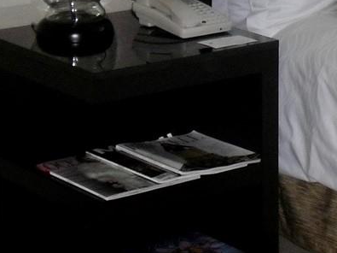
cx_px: 528
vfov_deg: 9.5
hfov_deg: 12.1
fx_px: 1499
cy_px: -45
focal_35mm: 154
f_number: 2.8
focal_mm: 6.2
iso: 200
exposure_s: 1/100
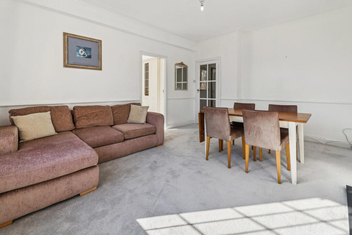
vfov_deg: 77.3
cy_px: 118
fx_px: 147
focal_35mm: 15
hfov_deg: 100.4
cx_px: 176
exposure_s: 1/200
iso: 250
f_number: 6.3
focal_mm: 10
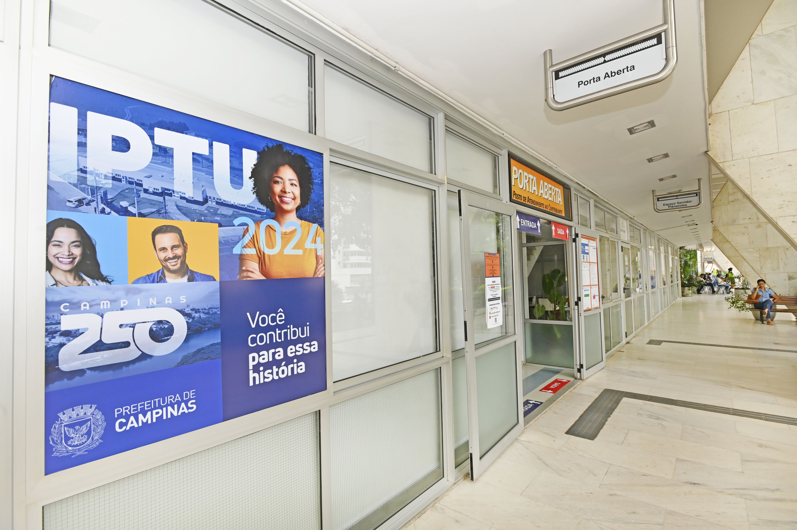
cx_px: 398
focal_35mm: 17
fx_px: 376
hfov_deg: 93.3
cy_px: 265
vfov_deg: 70.4
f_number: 8
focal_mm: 17
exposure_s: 1/200
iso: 400
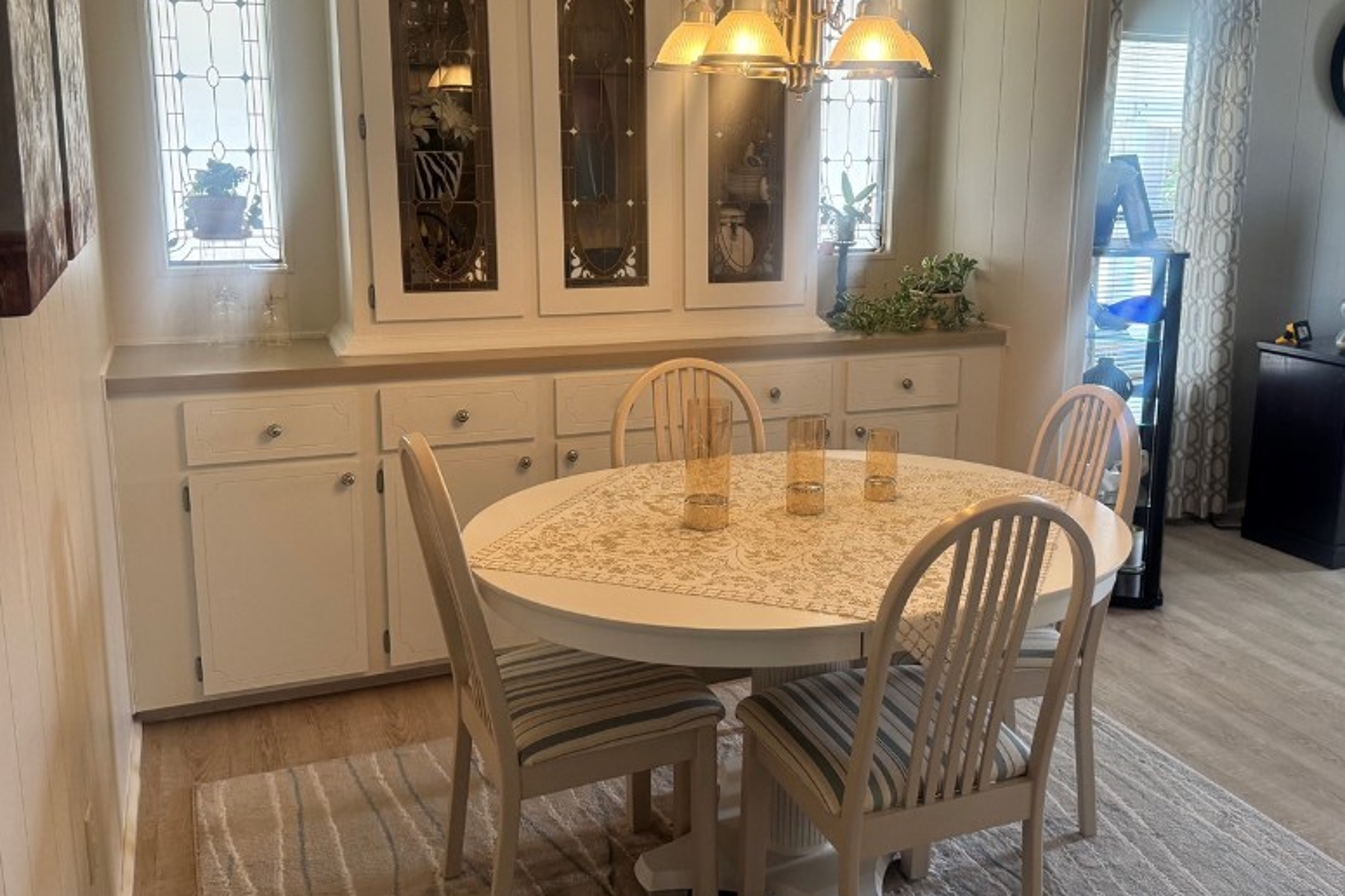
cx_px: 776
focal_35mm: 33
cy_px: 387
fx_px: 1232
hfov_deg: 57.0
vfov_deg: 39.9
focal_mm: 6.76
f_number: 1.78
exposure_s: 1/120
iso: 160
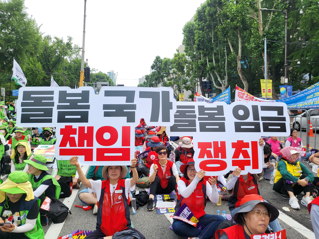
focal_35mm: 26
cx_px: 160
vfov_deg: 53.1
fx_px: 240
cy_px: 120
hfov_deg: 67.3
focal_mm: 4.25
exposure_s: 1/794
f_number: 1.8
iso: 50
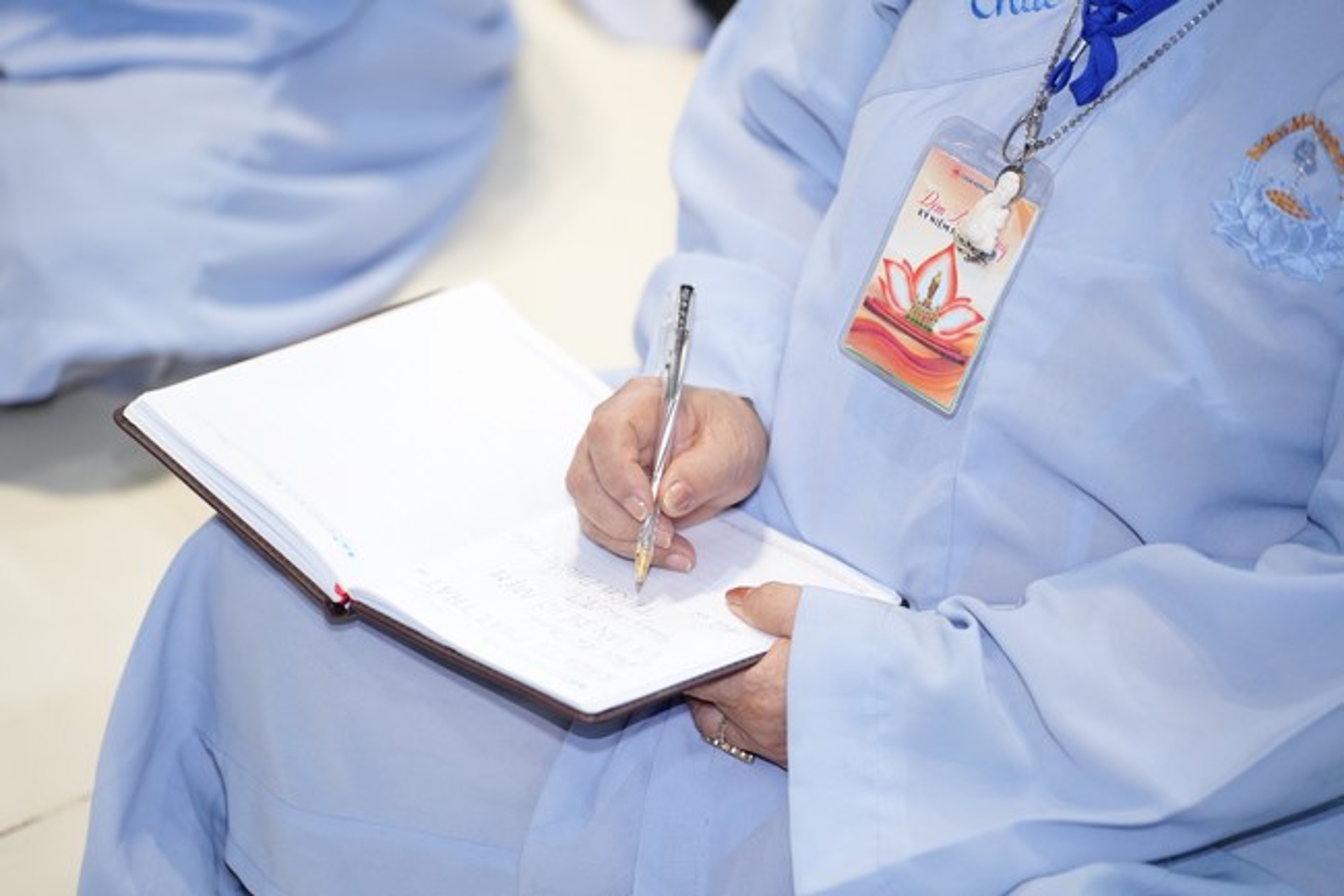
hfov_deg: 13.7
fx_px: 5598
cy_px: 448
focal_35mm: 150
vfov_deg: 9.1
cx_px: 672
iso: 2500
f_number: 2.8
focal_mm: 150
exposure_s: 1/250
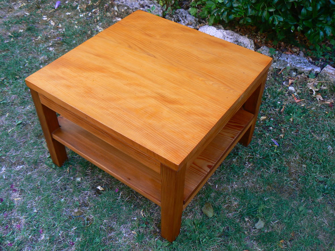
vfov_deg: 39.7
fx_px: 348
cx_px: 168
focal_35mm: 36
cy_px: 126
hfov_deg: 51.4
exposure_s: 1/50
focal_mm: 6
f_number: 2.8
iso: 80
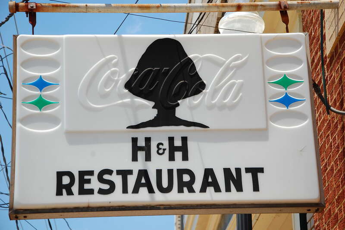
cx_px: 172
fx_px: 1005
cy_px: 115
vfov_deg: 13.0
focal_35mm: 105
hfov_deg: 19.5
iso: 200
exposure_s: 1/640
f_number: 6.3
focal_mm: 70
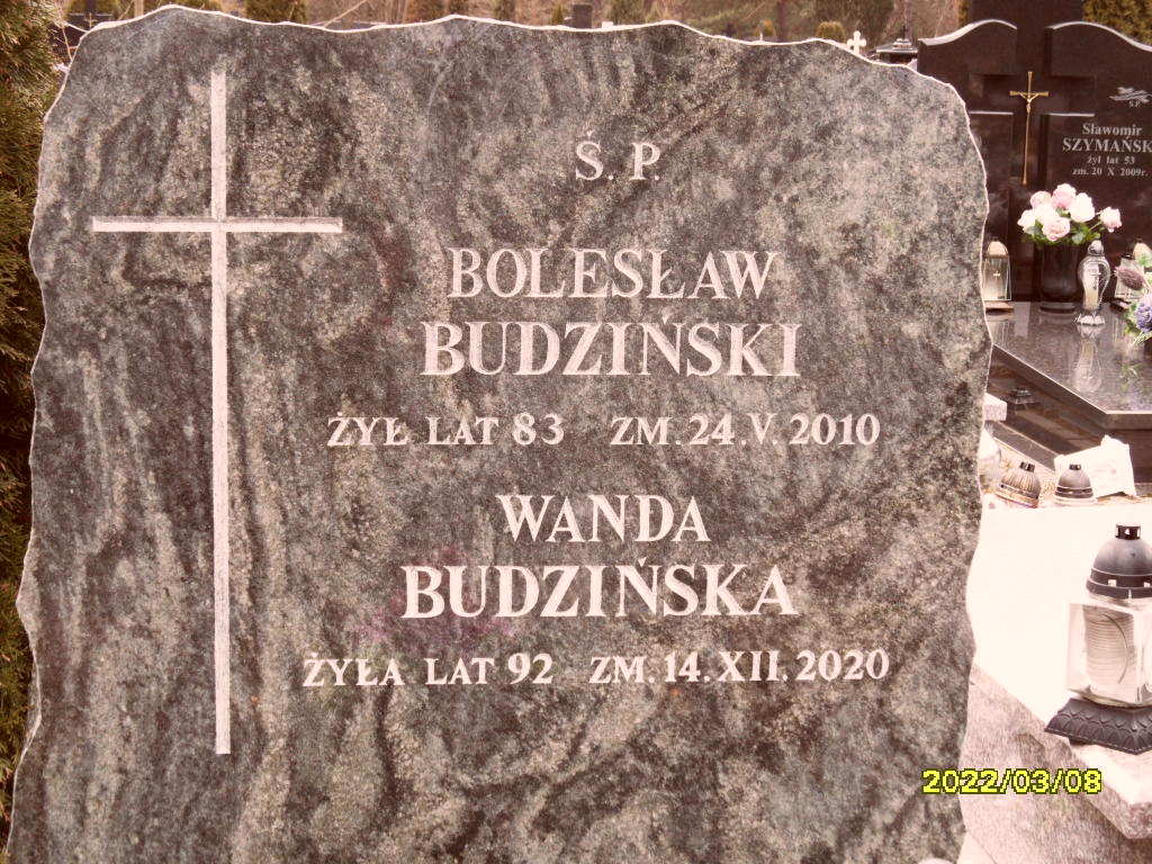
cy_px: 432
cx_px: 576
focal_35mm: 60
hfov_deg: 32.2
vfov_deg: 24.4
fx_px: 1997
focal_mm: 10.3
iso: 100
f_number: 4
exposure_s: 1/90
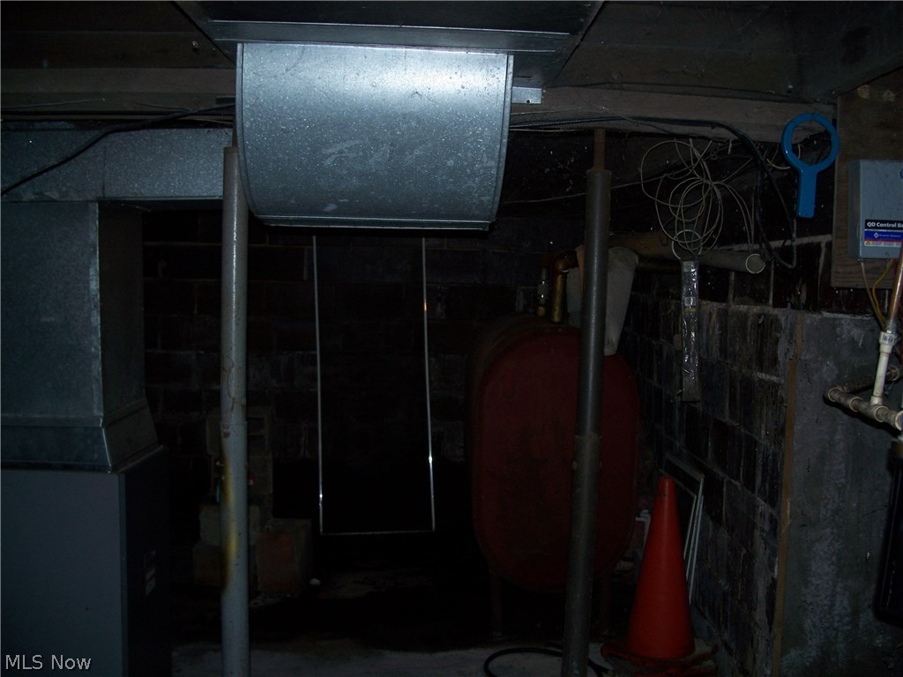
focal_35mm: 37
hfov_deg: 50.1
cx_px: 452
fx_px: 965
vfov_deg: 38.7
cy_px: 338
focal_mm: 7.8
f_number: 2.8
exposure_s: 1/60
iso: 125
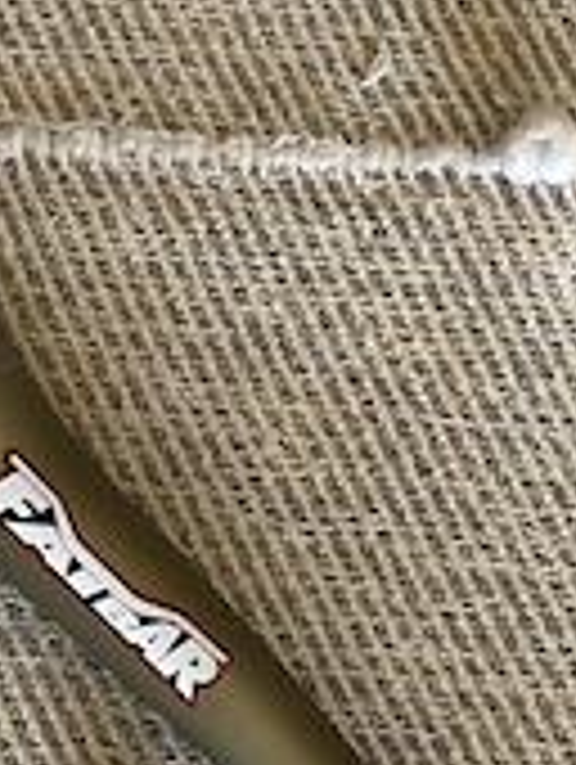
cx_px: 72
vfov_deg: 16.1
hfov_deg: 12.1
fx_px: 2700
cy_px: 274
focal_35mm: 122
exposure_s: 1/121
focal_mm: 4.25
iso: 100
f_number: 1.8
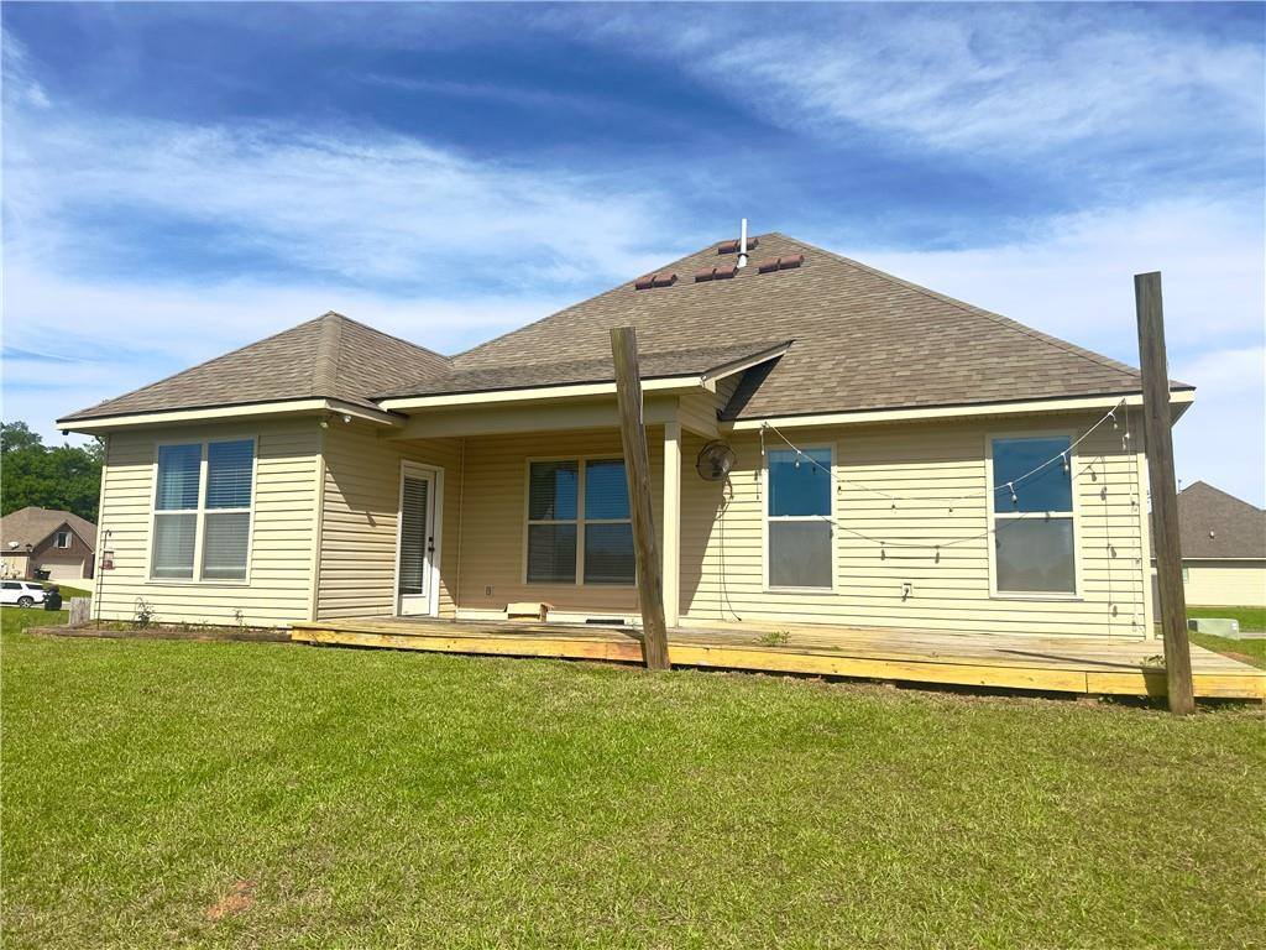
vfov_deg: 56.8
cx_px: 633
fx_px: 878
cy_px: 475
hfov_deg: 71.6
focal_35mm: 24
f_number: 1.78
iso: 80
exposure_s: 1/12048
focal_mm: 6.86
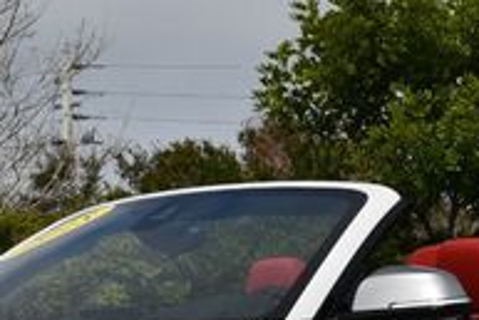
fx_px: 2290
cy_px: 370
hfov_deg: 11.9
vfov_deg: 7.9
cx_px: 159
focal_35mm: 172
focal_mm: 26
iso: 100
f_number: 9
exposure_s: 1/320
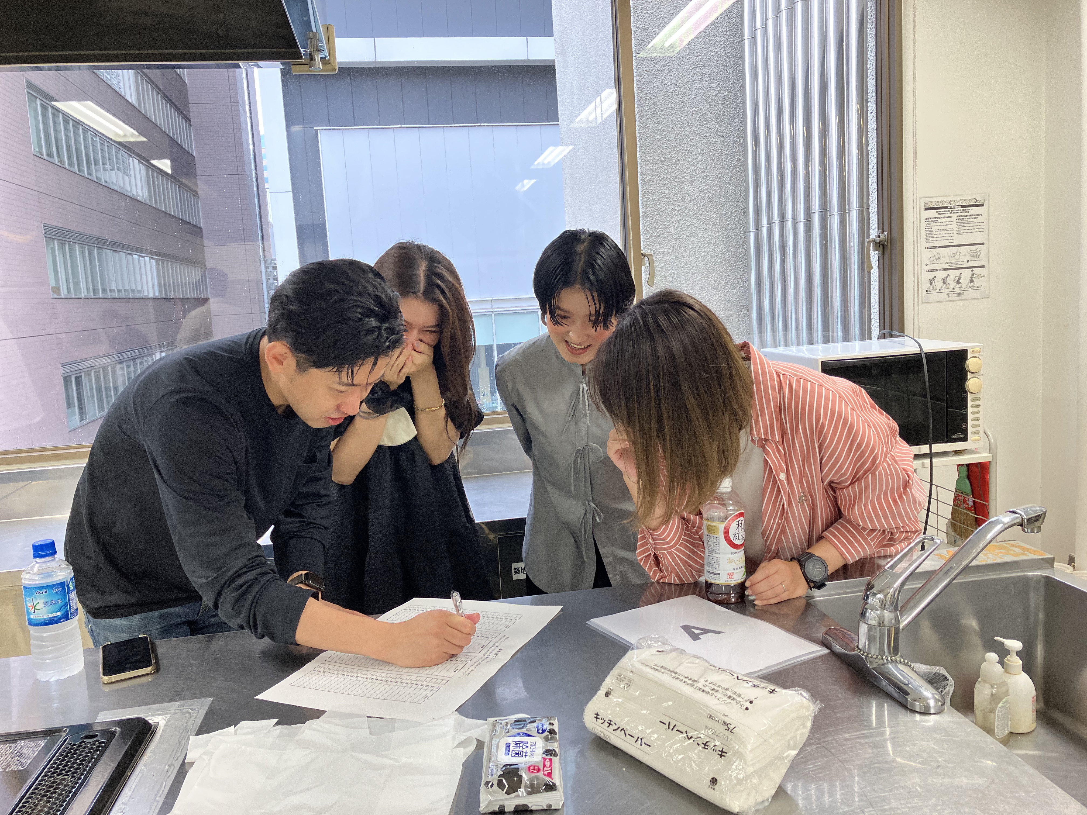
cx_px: 544
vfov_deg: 49.7
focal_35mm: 28
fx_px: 879
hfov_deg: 63.4
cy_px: 408
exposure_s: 1/50
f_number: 1.8
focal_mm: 3.99
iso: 64
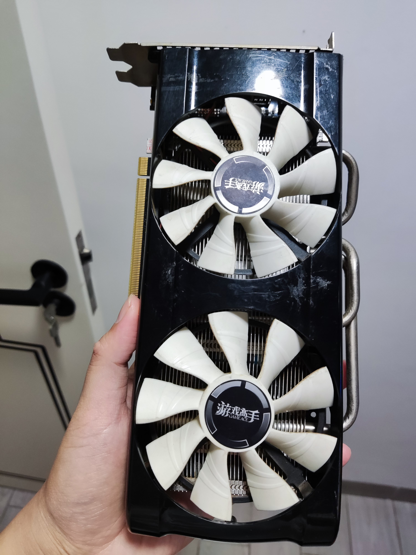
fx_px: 401
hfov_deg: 54.9
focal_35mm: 25
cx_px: 208
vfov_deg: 69.4
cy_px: 278
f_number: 1.79
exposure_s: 1/50
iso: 337
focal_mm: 4.71
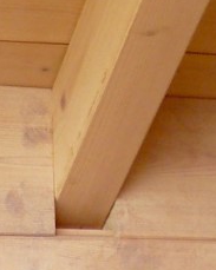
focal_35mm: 221
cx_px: 368
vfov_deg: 7.8
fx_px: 1767
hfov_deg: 6.8
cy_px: 766
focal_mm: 6
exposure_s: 1/30
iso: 160
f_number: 2.8
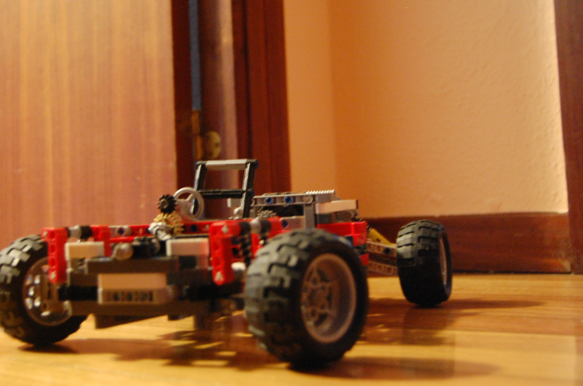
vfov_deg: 24.5
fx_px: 889
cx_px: 221
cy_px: 169
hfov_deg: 36.1
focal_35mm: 55
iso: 1600
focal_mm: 28
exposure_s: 1/2.5
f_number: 4.2
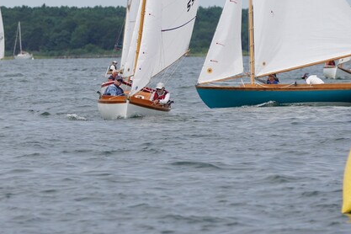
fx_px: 6034
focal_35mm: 619
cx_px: 94
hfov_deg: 3.3
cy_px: 14
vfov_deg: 2.2
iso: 160
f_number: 5.6
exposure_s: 1/1250
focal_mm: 215
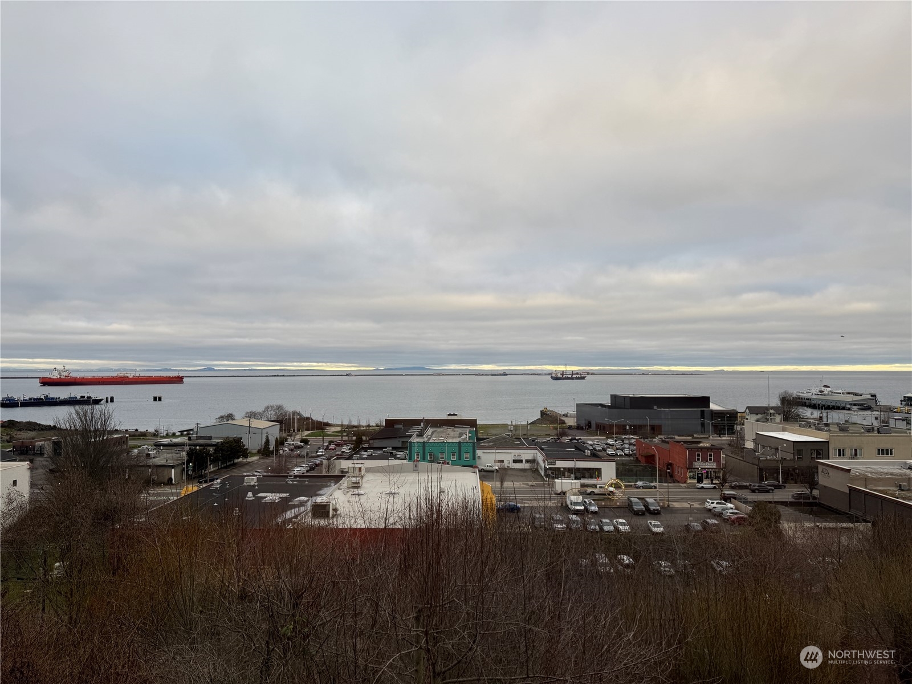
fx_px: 632
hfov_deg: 71.6
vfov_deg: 56.8
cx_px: 456
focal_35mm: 24
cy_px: 342
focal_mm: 6.76
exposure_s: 1/348
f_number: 1.78
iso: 80
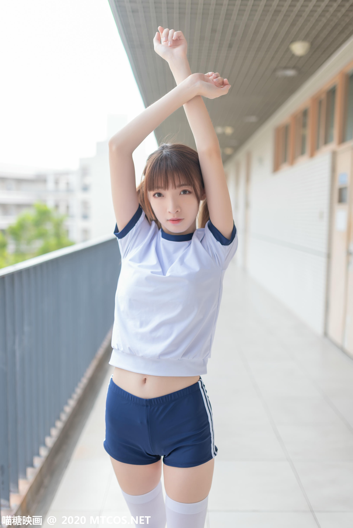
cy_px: 264
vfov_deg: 54.4
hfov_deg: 37.9
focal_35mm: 35
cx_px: 176
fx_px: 514
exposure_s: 1/640
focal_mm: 35
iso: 100
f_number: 1.8
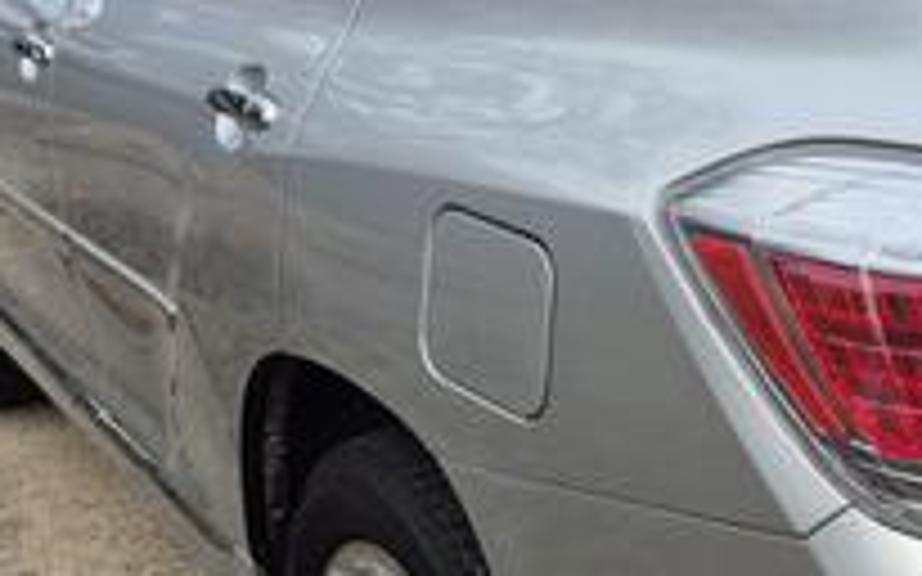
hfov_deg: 32.7
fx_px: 1507
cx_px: 792
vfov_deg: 21.6
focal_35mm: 60
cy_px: 310
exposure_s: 1/712
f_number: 1.8
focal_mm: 5.4
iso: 25
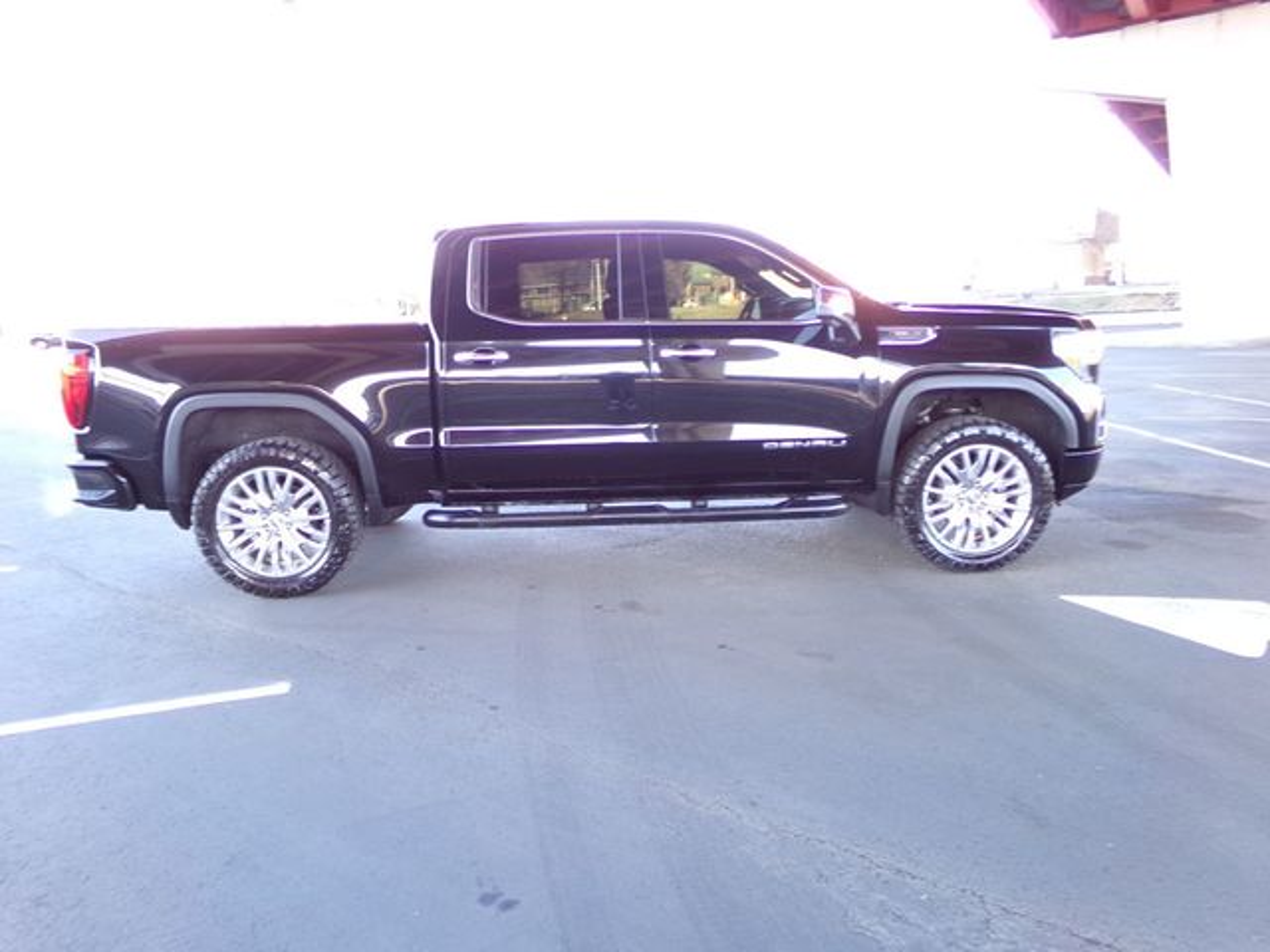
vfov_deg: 56.8
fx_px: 881
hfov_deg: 71.6
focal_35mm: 24
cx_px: 635
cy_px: 476
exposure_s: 1/30
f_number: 3.7
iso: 200
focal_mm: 4.3
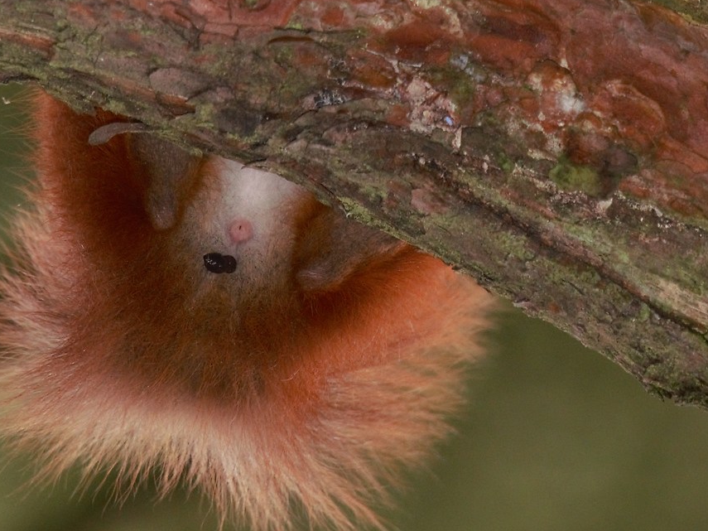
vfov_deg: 0.9
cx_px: 473
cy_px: -91
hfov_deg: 1.2
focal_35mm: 1620
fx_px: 33129
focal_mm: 400
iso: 800
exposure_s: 1/100
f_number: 7.1
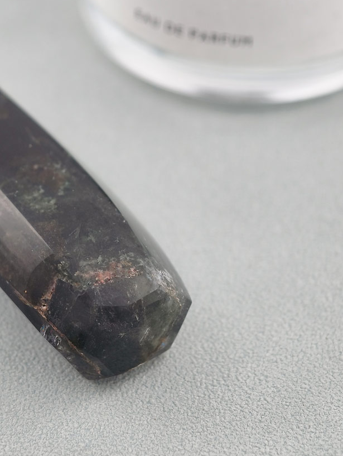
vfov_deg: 16.3
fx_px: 1582
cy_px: 140
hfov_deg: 12.4
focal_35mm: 120
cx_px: 122
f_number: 2.67
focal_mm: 22.48
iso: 125
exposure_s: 1/160
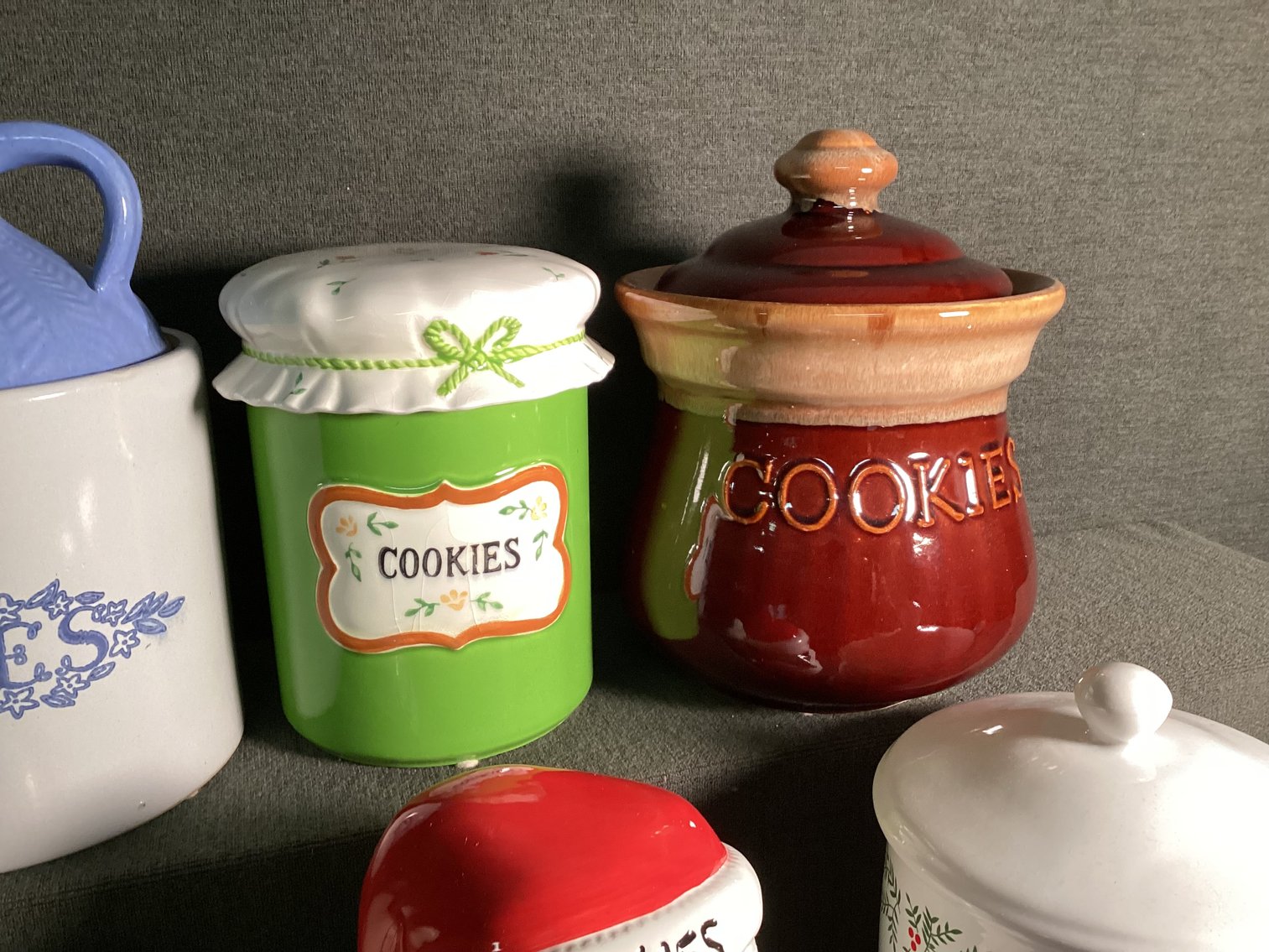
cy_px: 476
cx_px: 634
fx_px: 1137
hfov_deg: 58.3
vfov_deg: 45.4
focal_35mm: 31
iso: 250
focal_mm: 3.3
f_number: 2.4
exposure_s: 1/60
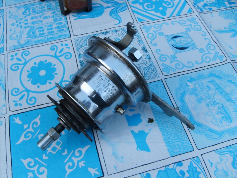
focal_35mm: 35
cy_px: 89
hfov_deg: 52.6
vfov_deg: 40.7
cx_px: 118
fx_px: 240
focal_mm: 5.8
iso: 50
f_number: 2.8
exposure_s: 1/30
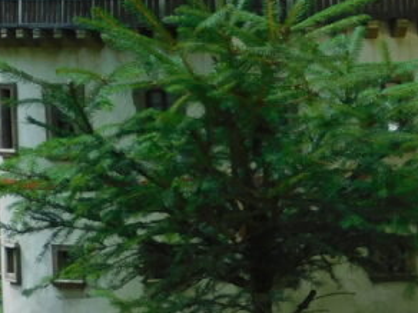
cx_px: 331
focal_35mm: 933
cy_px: -202
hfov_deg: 2.1
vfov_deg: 1.6
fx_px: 11266
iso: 125
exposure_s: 1/60
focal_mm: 47.2
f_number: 5.7
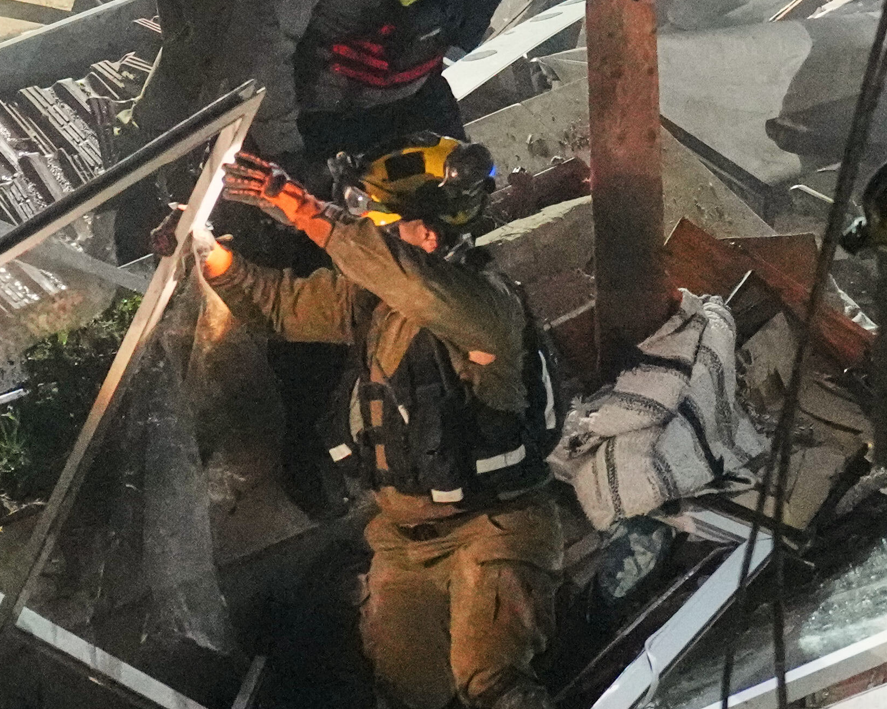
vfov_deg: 4.5
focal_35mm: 347
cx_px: -466
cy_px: 80
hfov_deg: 5.5
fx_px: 9110
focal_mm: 70
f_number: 2.8
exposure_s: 1/320
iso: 12800
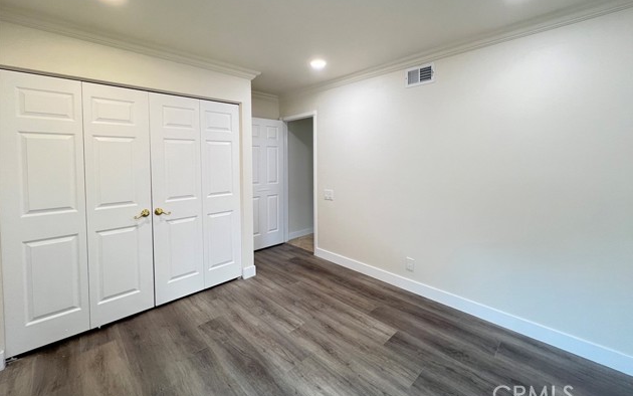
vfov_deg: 78.1
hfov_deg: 105.3
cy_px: 168
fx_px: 242
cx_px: 320
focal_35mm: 14
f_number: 1.8
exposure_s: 1/120
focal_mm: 1.57
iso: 250
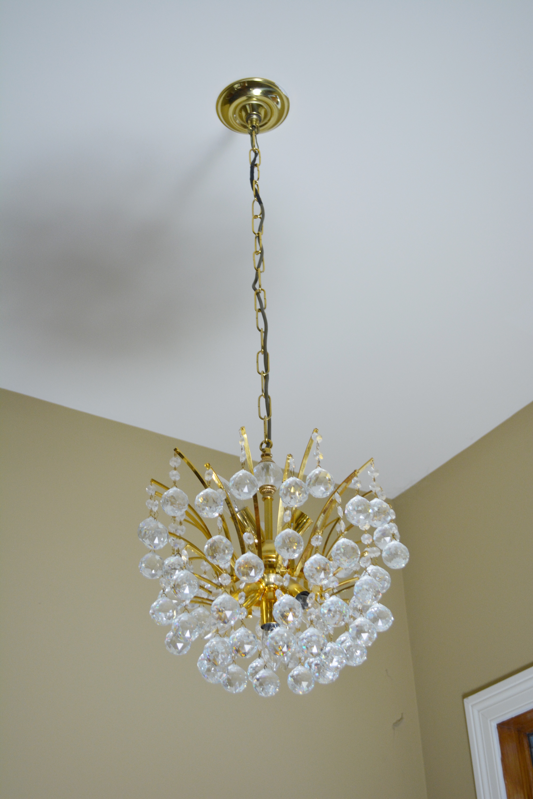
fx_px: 1133
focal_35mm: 51
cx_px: 266
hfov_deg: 26.5
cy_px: 400
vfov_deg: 38.9
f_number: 5
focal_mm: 34
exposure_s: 1/60
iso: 500
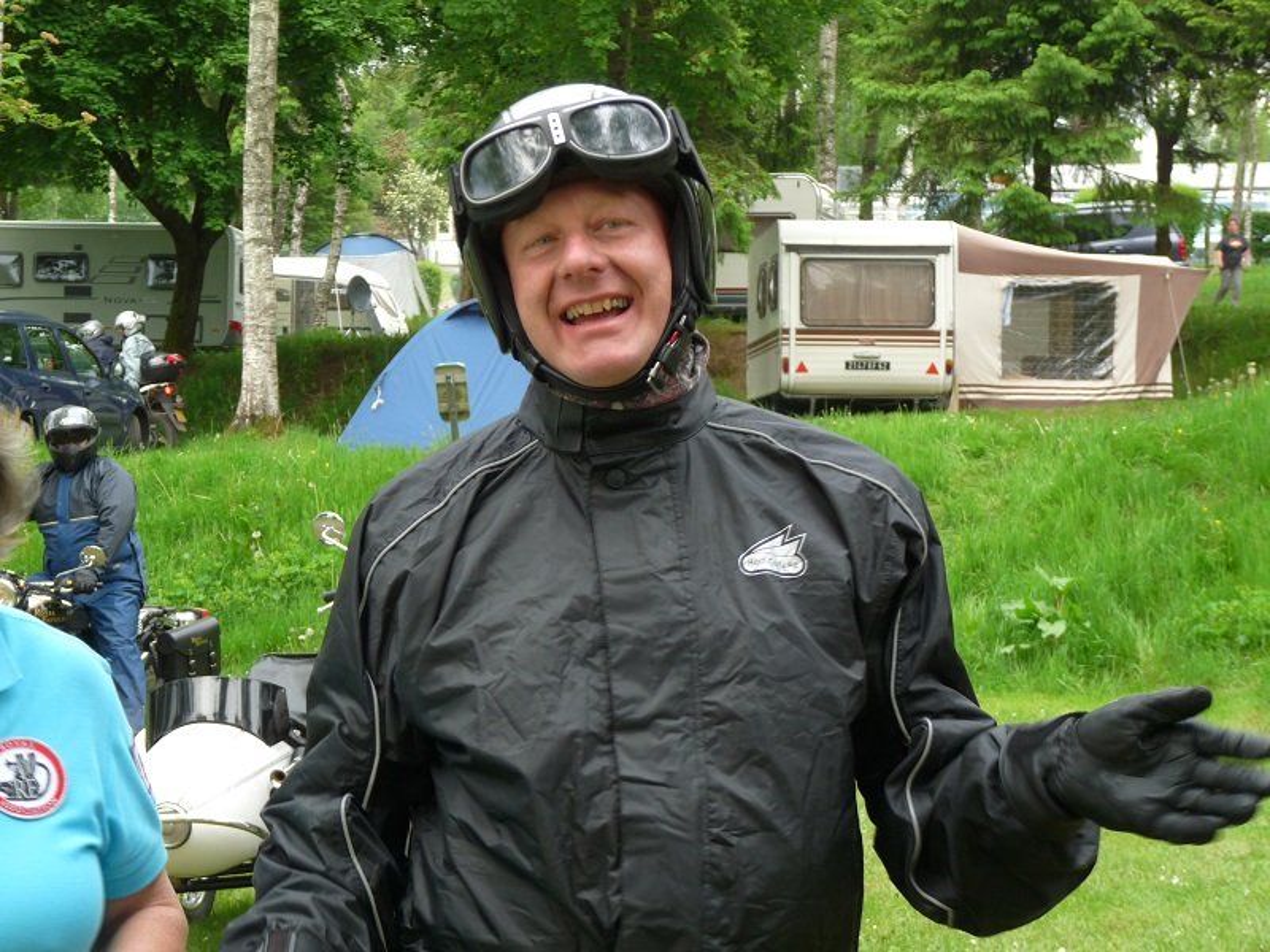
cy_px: 476
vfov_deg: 15.7
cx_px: 635
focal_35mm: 94
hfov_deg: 20.9
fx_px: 3449
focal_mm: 16.7
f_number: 3.4
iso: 100
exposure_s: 1/80
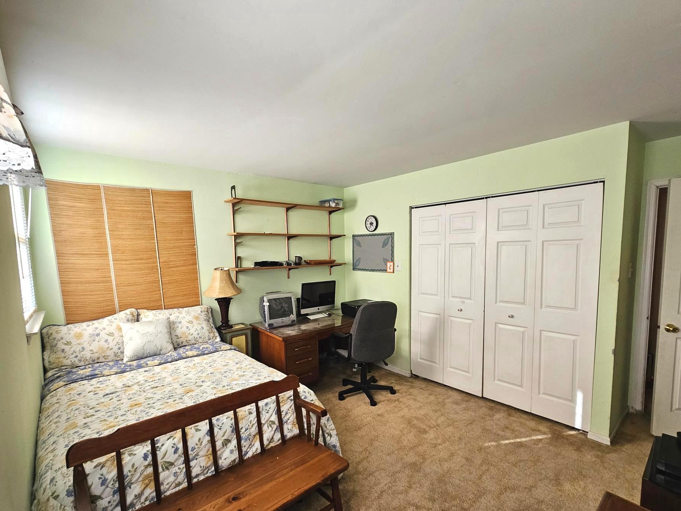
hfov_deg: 98.2
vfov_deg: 81.3
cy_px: 290
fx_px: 295
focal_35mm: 15
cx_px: 342
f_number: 2.2
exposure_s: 1/77
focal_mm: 2.2
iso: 125
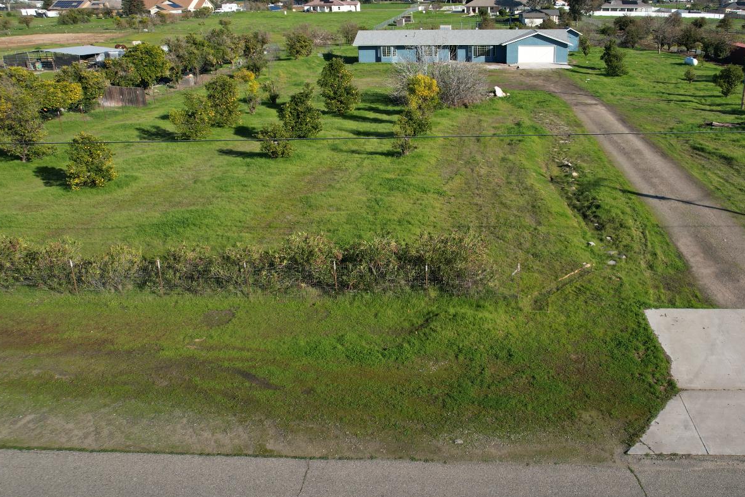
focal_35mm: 28
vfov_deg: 46.2
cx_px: 467
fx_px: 579
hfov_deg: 64.5
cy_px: 204
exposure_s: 1/1500
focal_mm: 8.38
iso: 100
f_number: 2.8
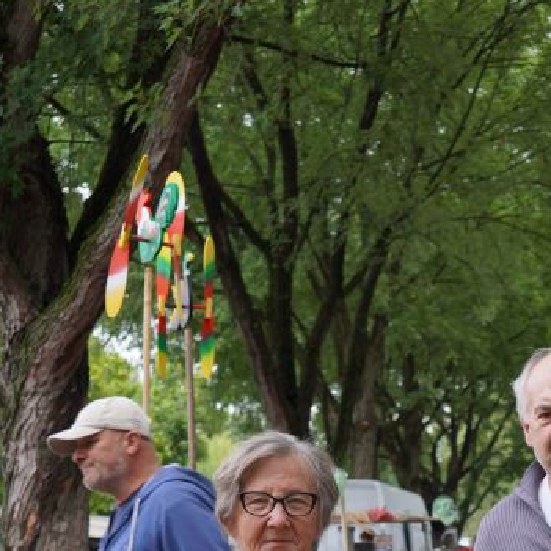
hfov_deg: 20.1
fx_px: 1543
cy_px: 746
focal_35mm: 86
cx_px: 421
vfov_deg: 18.6
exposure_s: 1/100
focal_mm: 23.8
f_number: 3.2
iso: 100
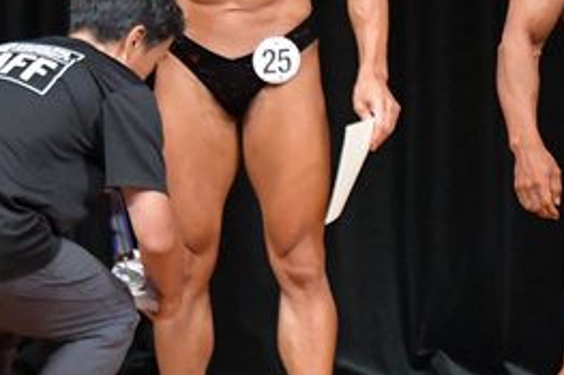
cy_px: 77
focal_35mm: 751
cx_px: 739
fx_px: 11758
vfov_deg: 1.8
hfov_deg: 2.7
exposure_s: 1/400
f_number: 5.6
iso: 6400
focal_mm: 170
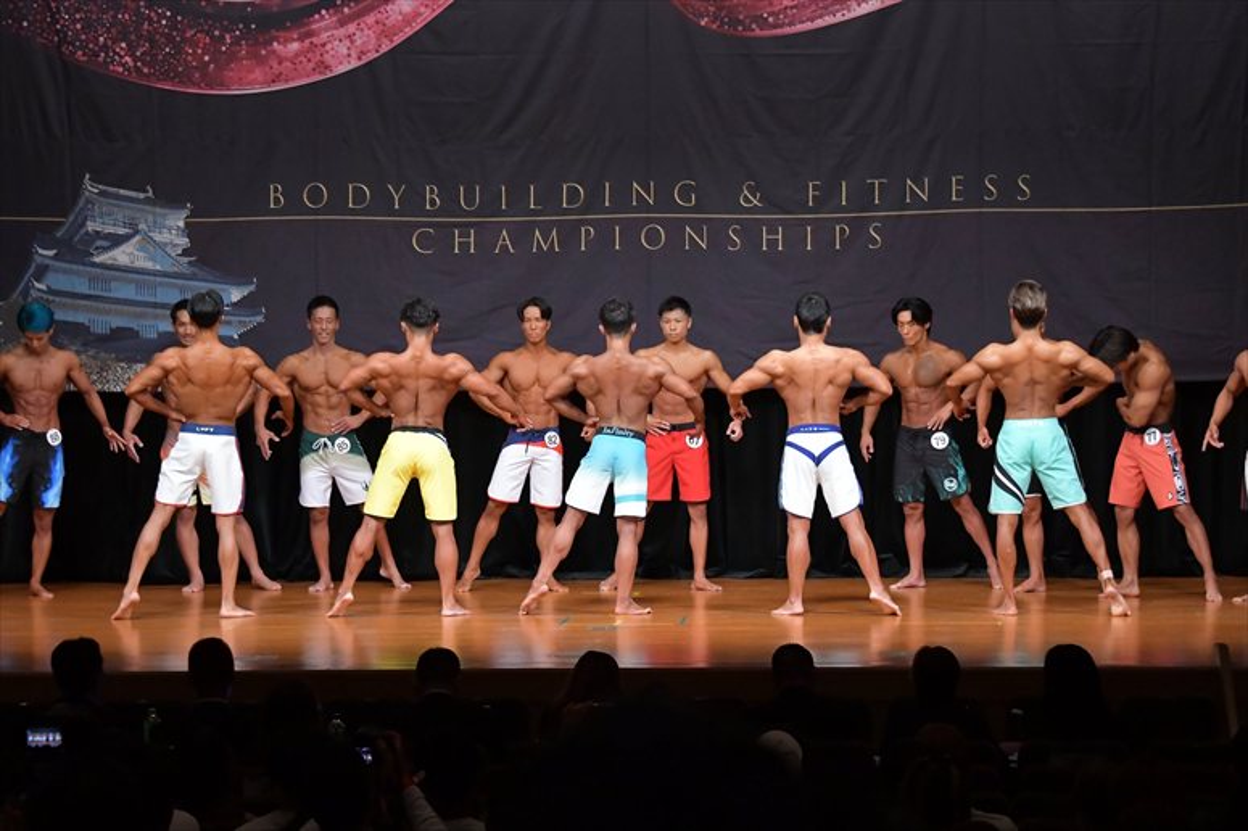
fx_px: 4401
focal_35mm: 127
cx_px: 624
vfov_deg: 10.8
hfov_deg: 16.1
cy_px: 416
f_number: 5.6
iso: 5000
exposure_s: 1/400
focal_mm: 85
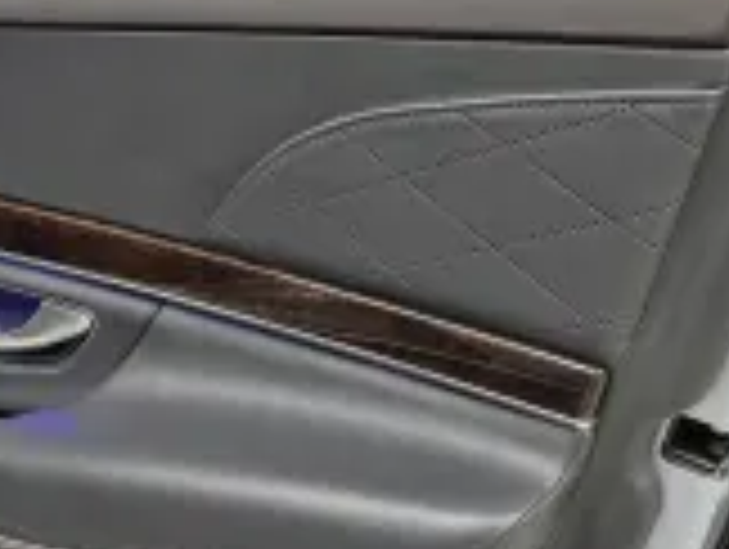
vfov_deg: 28.6
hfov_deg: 35.6
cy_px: 270
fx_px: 1076
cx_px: 94
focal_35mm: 51
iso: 640
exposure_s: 1/100
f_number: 1.7
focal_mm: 6.3
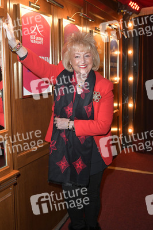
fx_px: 230
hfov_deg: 36.8
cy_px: 115
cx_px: 76
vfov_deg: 53.2
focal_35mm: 36
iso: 2500
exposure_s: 1/200
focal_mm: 36
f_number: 5.6
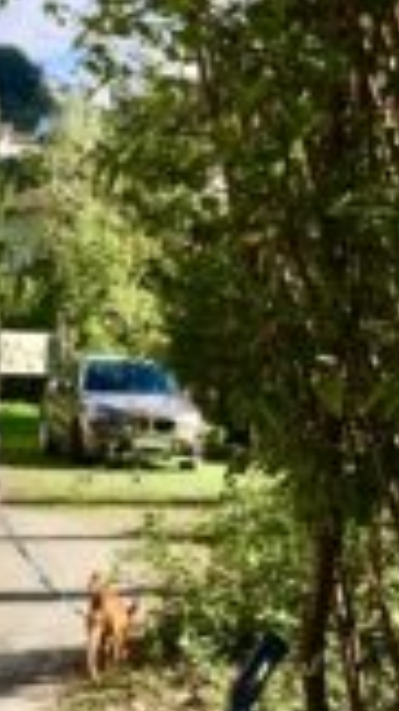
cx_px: 329
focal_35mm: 100
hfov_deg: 12.0
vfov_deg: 21.2
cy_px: 518
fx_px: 1883
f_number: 2.2
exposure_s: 1/1040
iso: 25
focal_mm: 4.15
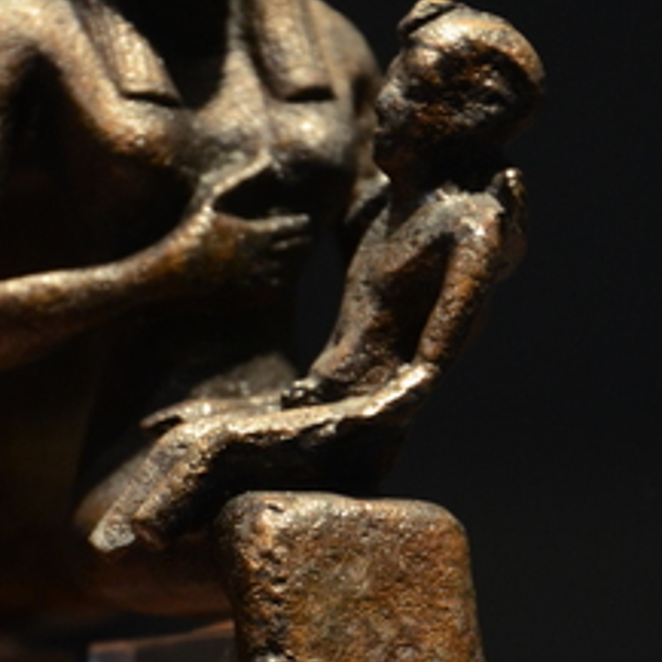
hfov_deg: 4.5
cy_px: 464
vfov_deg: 4.5
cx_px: 262
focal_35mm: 390
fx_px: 8438
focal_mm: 100
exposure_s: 1/50
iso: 1000
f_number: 5.6
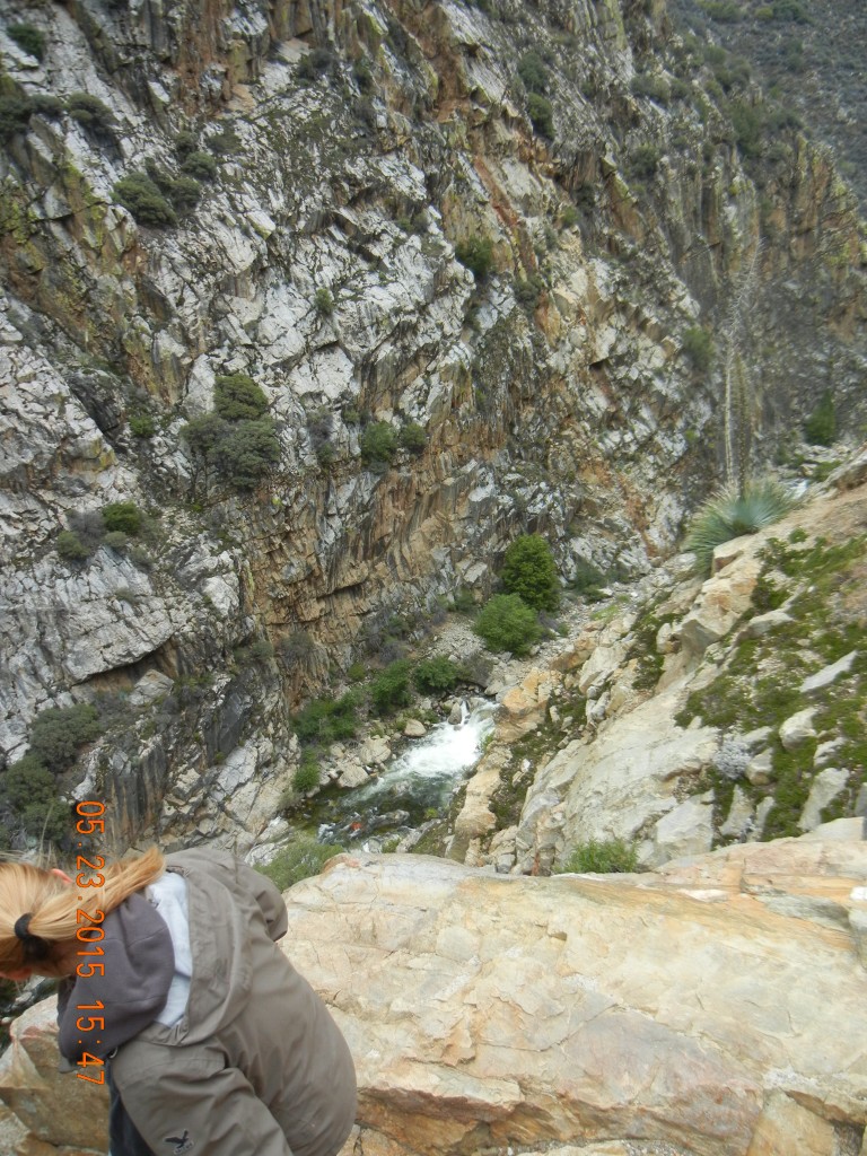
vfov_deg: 60.0
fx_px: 1002
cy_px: 578
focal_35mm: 30
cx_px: 434
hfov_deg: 46.8
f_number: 3.5
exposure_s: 1/668
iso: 160
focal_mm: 5.4
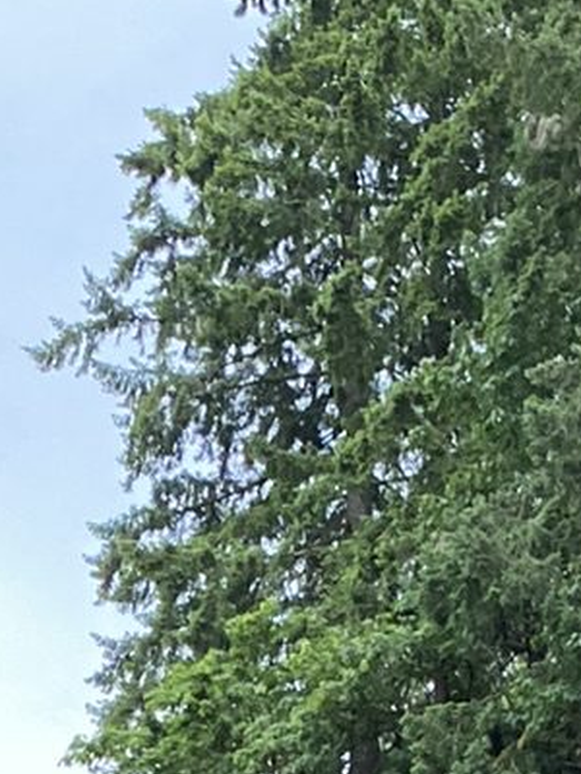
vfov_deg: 12.7
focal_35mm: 133
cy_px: 1622
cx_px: 83
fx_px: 2976
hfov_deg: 11.1
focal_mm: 4.25
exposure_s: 1/87
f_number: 1.8
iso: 125
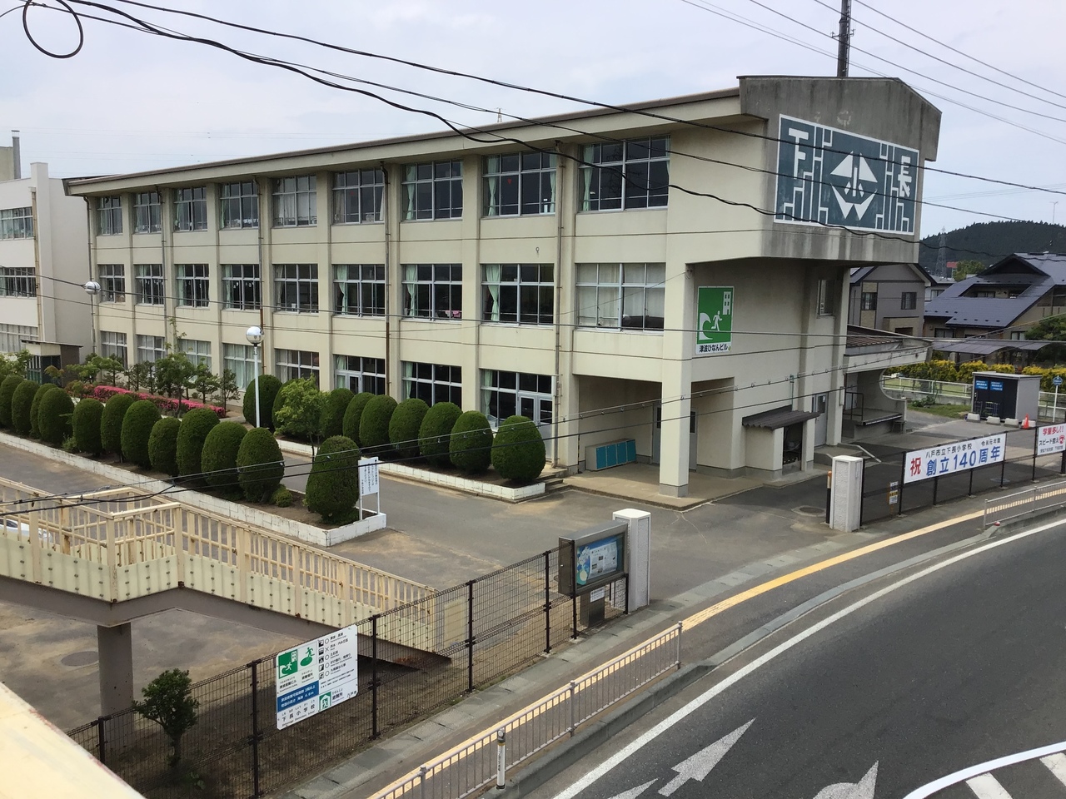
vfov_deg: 45.4
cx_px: 533
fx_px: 955
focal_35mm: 31
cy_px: 400
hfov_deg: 58.4
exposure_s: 1/1538
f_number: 2.4
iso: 25
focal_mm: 3.3
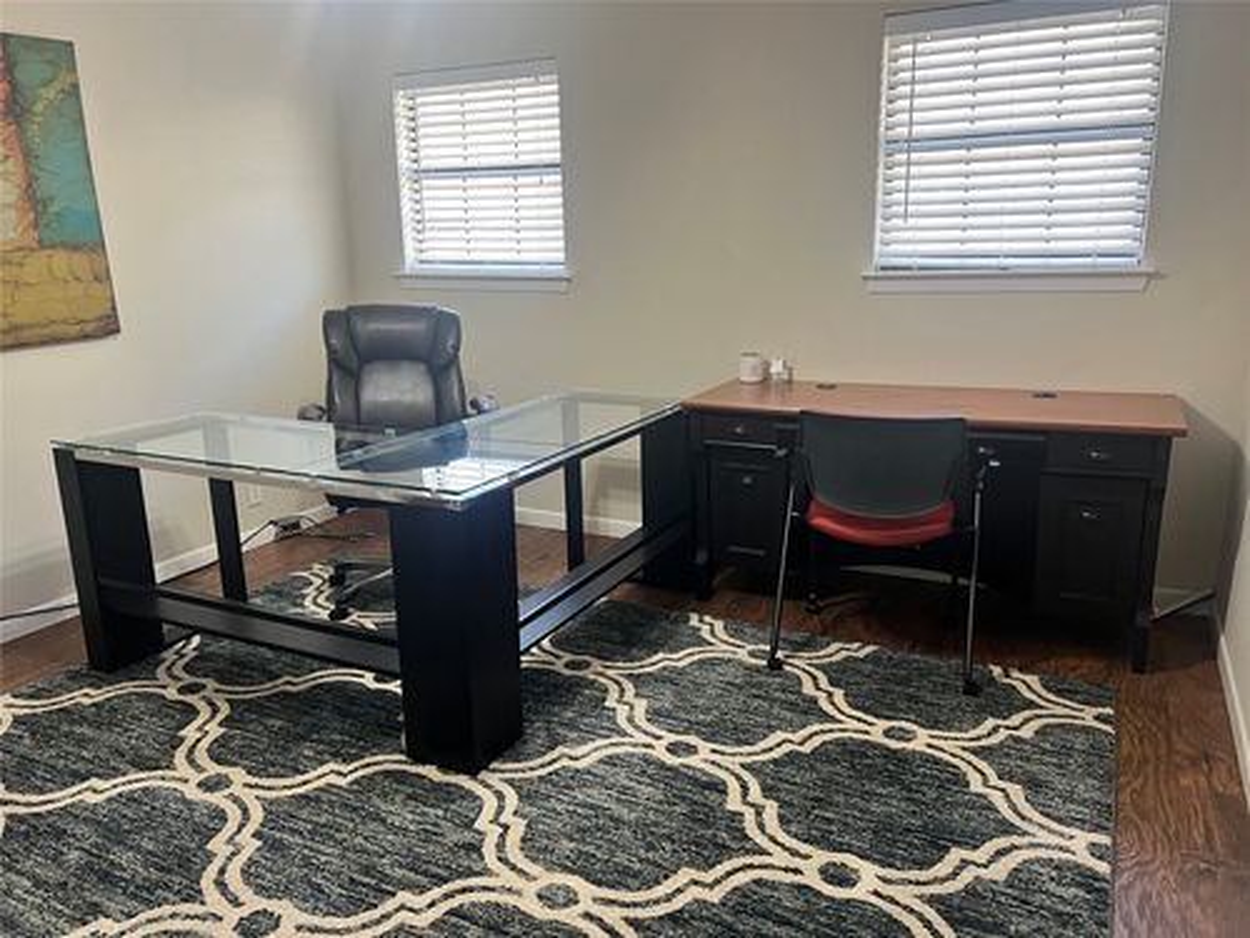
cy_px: 469
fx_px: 939
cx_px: 625
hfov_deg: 67.3
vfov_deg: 53.1
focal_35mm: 26
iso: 250
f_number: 1.5
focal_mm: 5.7
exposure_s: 1/60
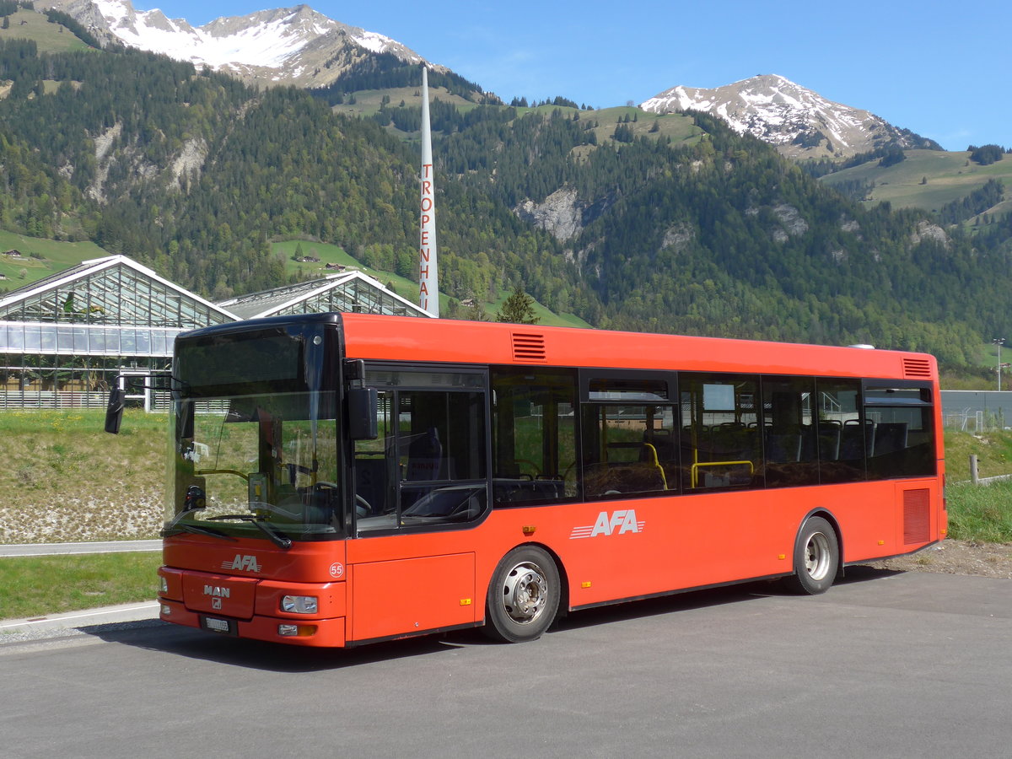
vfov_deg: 32.9
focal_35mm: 44
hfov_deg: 42.9
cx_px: 506
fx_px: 1286
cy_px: 380
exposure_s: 1/1300
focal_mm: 9
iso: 80
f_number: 2.8
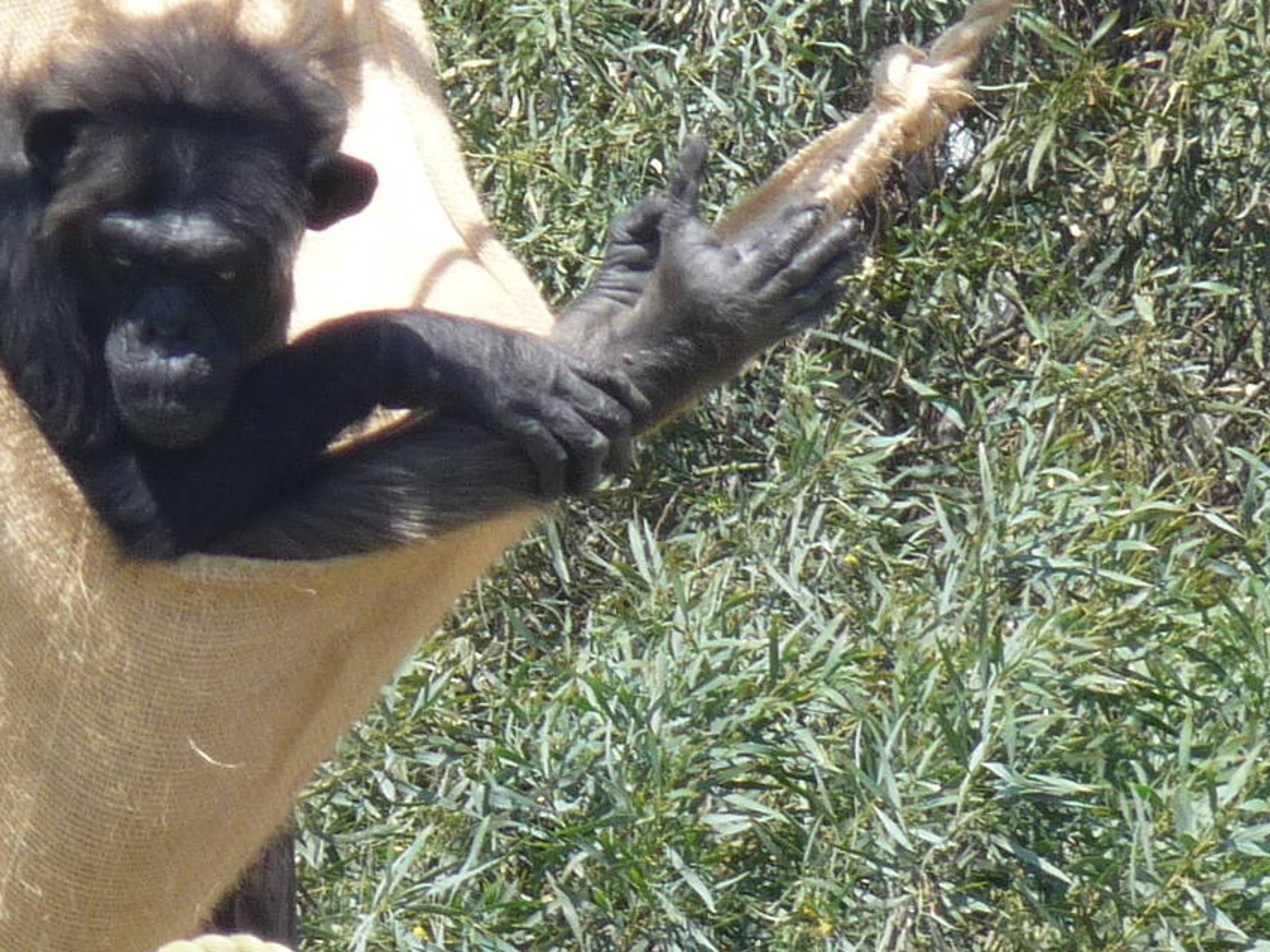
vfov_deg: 1.7
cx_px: 201
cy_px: 373
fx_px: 32721
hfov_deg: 2.2
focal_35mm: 892
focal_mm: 47
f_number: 4.9
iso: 100
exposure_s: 1/320
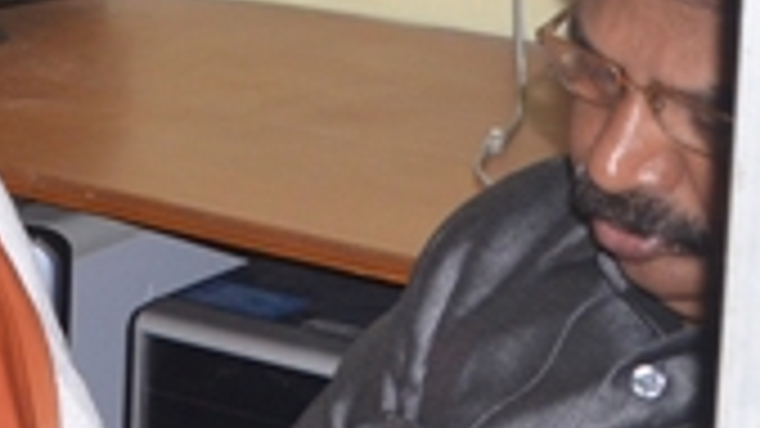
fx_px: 3737
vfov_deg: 6.4
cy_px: -261
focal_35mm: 185
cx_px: -967
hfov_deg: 10.3
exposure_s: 1/125
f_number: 7.1
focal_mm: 25
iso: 640
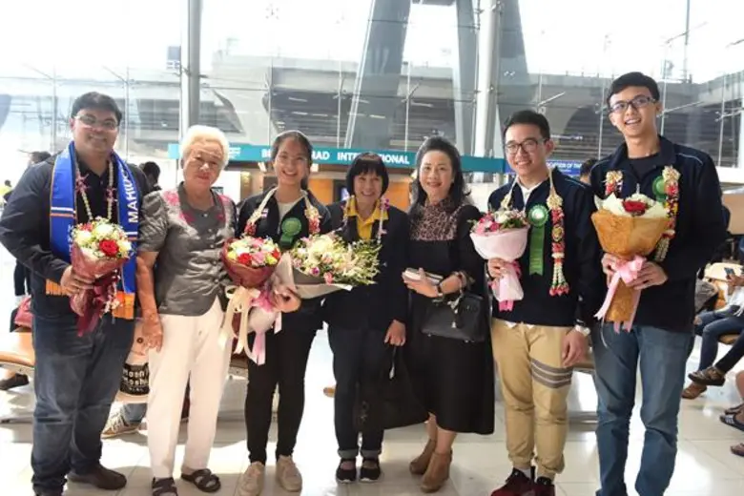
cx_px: 372
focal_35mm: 29
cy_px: 248
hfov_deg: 63.7
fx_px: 599
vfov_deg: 45.0
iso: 1600
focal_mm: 29
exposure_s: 1/160
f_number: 4.5
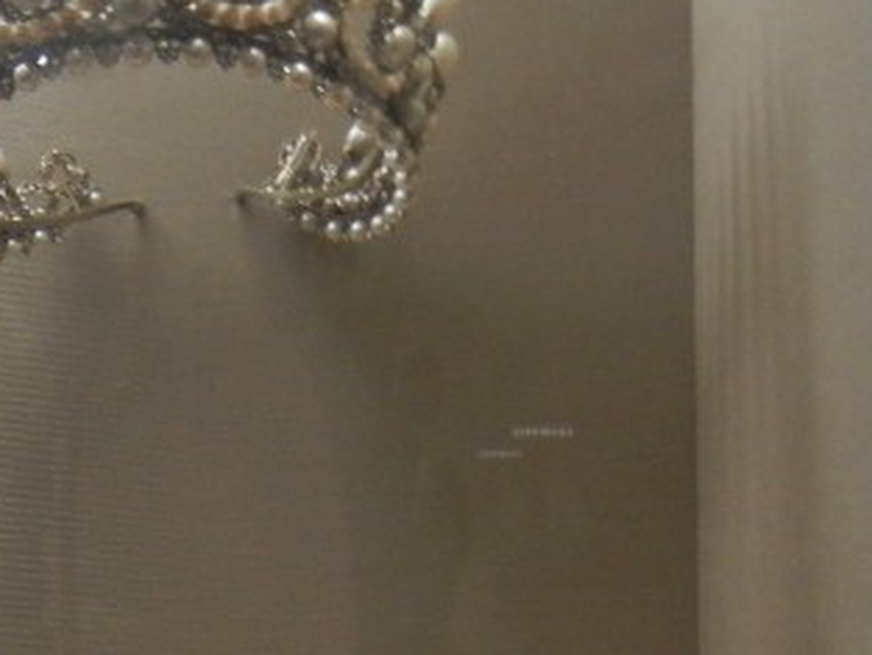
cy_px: 644
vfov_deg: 14.9
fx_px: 2470
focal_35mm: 98
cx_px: -217
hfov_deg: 18.8
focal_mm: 5.4
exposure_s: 1/28.2
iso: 400
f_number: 3.5
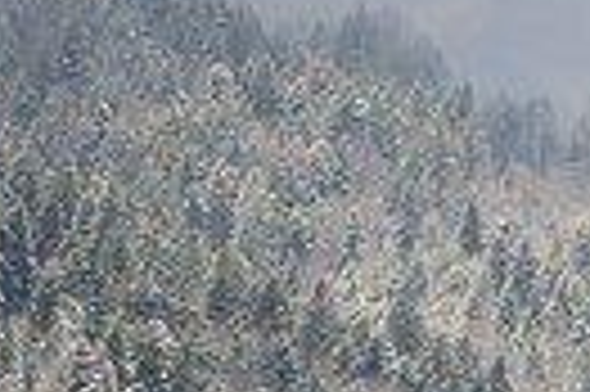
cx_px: 527
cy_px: 131
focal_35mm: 643
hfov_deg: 3.2
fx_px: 10525
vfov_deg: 2.1
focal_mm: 200
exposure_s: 1/320
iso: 200
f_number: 11
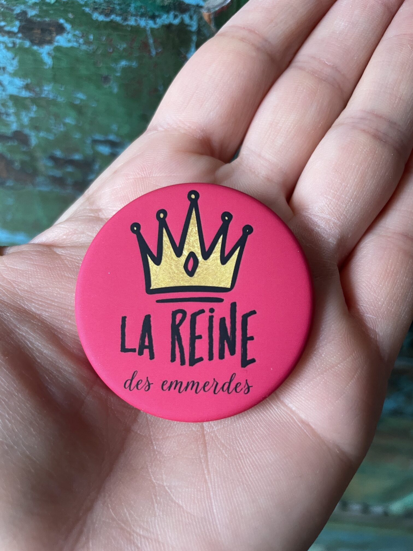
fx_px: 414
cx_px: 206
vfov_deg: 67.3
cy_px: 276
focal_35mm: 26
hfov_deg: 53.1
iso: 125
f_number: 1.6
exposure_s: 1/64
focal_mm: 4.2
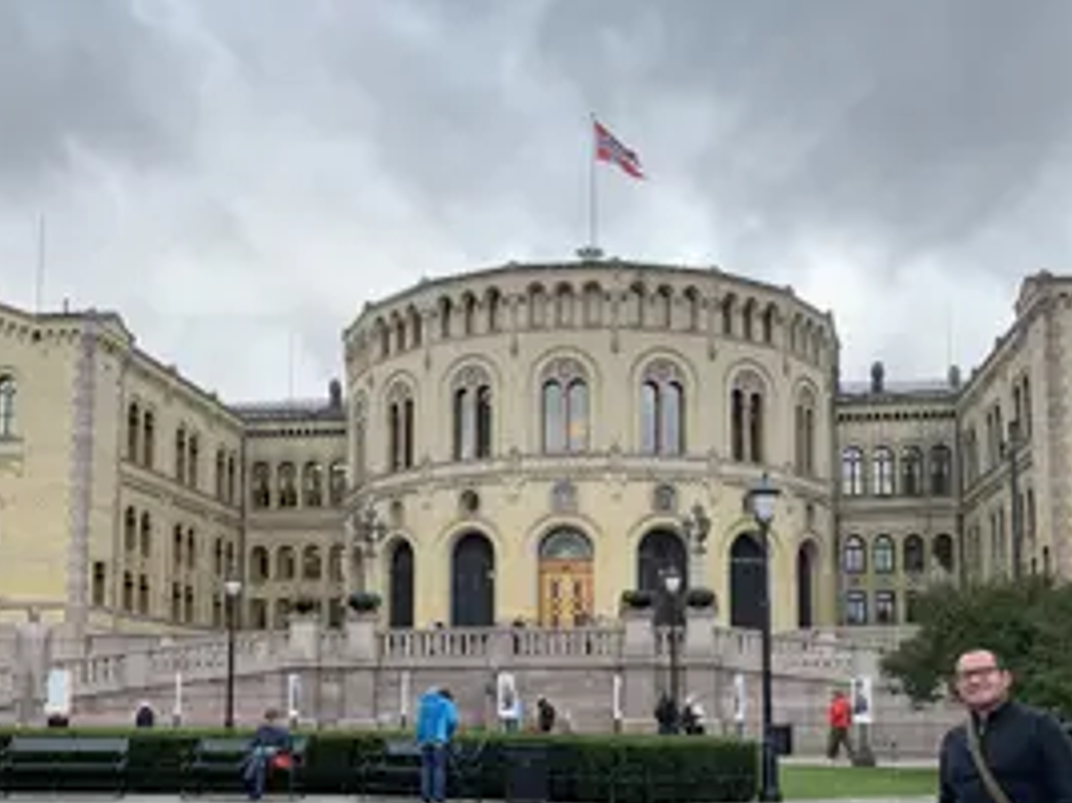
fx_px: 1207
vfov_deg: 36.0
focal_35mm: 39
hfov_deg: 47.8
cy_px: 598
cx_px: 578
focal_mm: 4.25
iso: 25
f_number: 1.8
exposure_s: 1/856
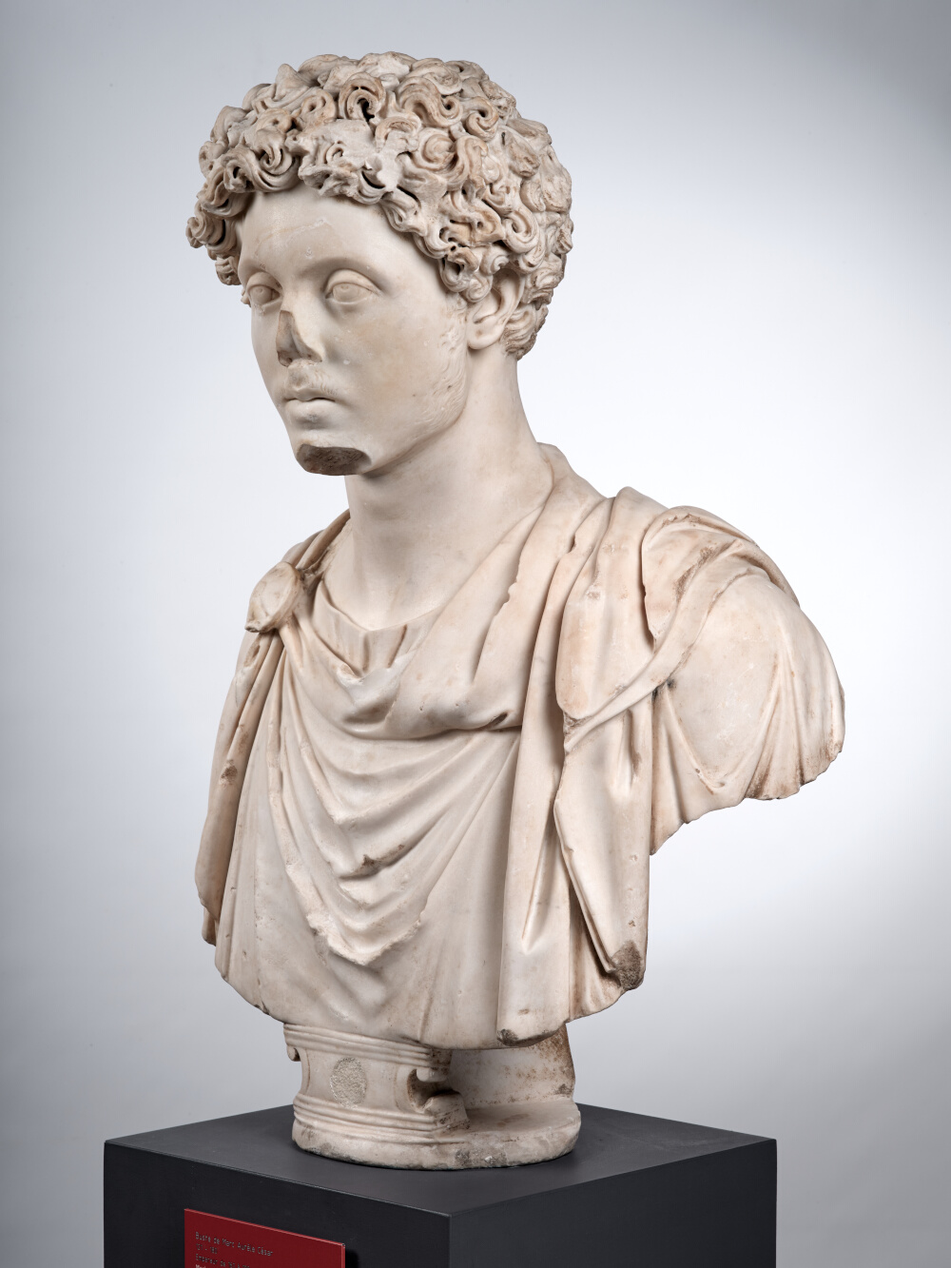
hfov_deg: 23.3
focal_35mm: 63
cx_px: 476
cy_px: 634
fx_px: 2307
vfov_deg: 30.7
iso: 200
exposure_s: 1/125
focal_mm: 80
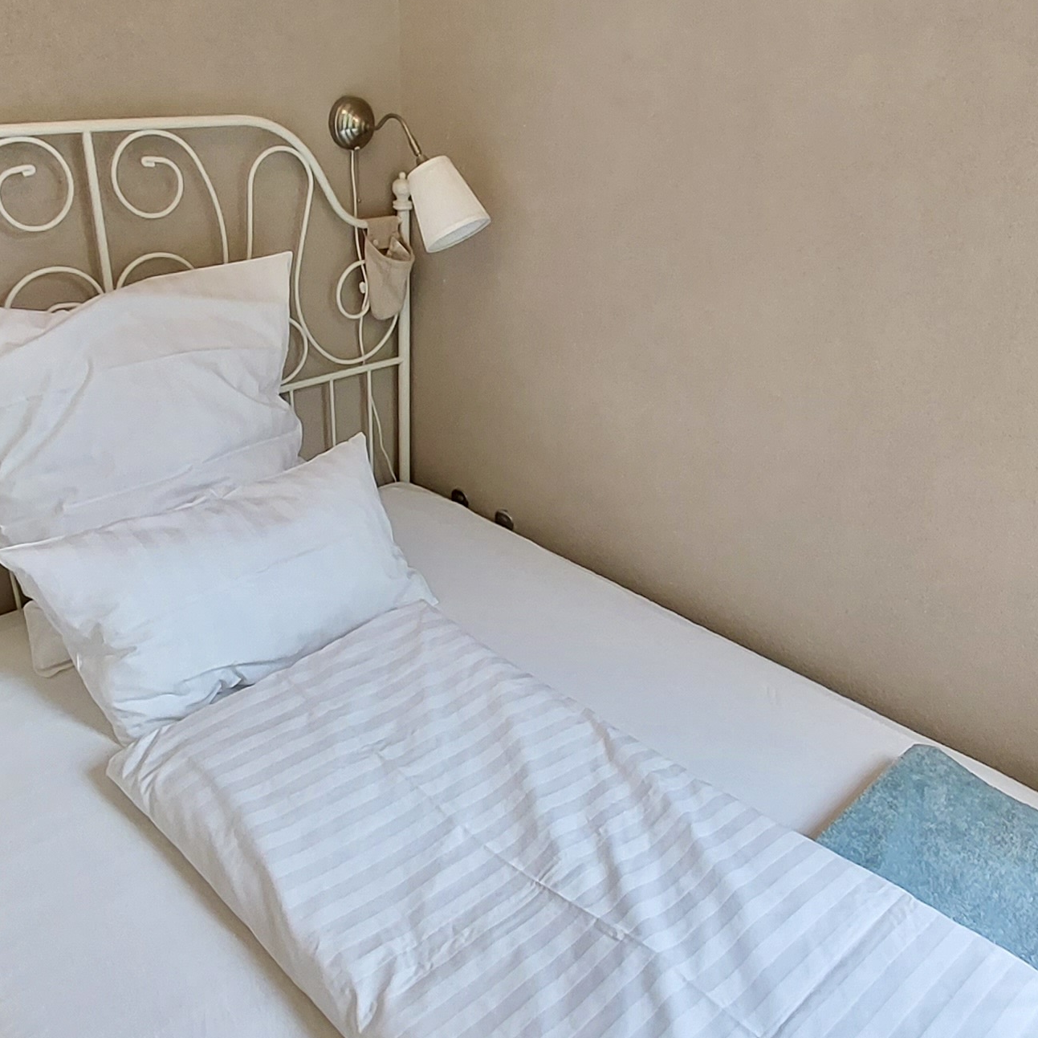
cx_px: 507
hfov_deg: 55.6
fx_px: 984
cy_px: 568
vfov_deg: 55.5
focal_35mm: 29
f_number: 2.2
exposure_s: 1/100
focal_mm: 1.42
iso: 100
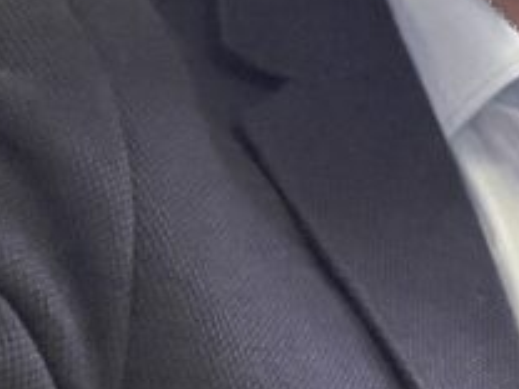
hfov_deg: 14.7
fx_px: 1694
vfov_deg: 11.7
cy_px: -399
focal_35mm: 113
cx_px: 1008
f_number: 2.2
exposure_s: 1/50
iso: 100
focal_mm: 2.71
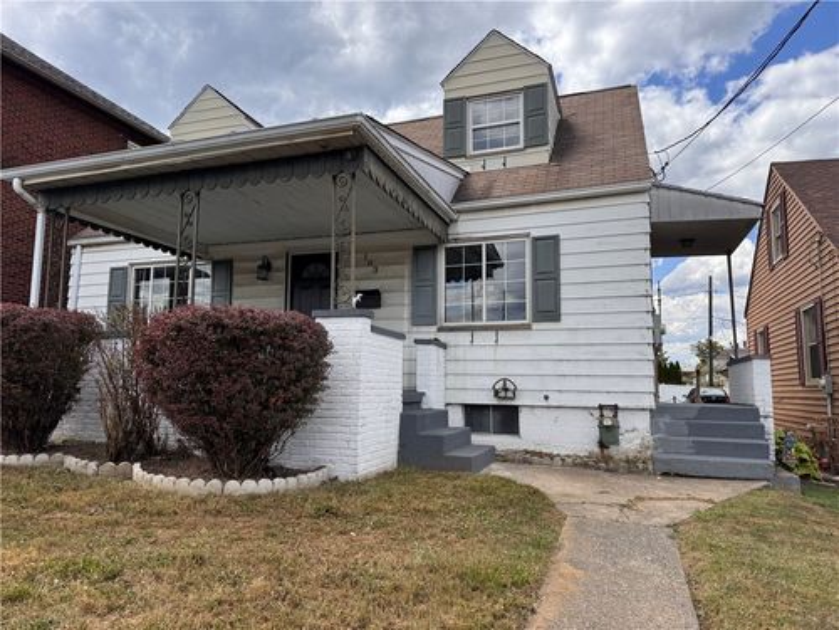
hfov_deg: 71.6
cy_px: 315
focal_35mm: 24
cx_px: 420
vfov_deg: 56.8
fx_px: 582
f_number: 1.78
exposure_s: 1/3096
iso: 80
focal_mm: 6.76
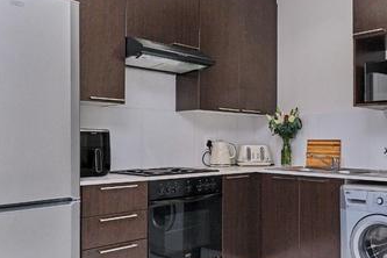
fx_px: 387
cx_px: 294
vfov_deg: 36.9
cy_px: 131
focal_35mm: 36
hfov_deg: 50.7
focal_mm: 10
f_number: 8
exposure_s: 1/50
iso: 800
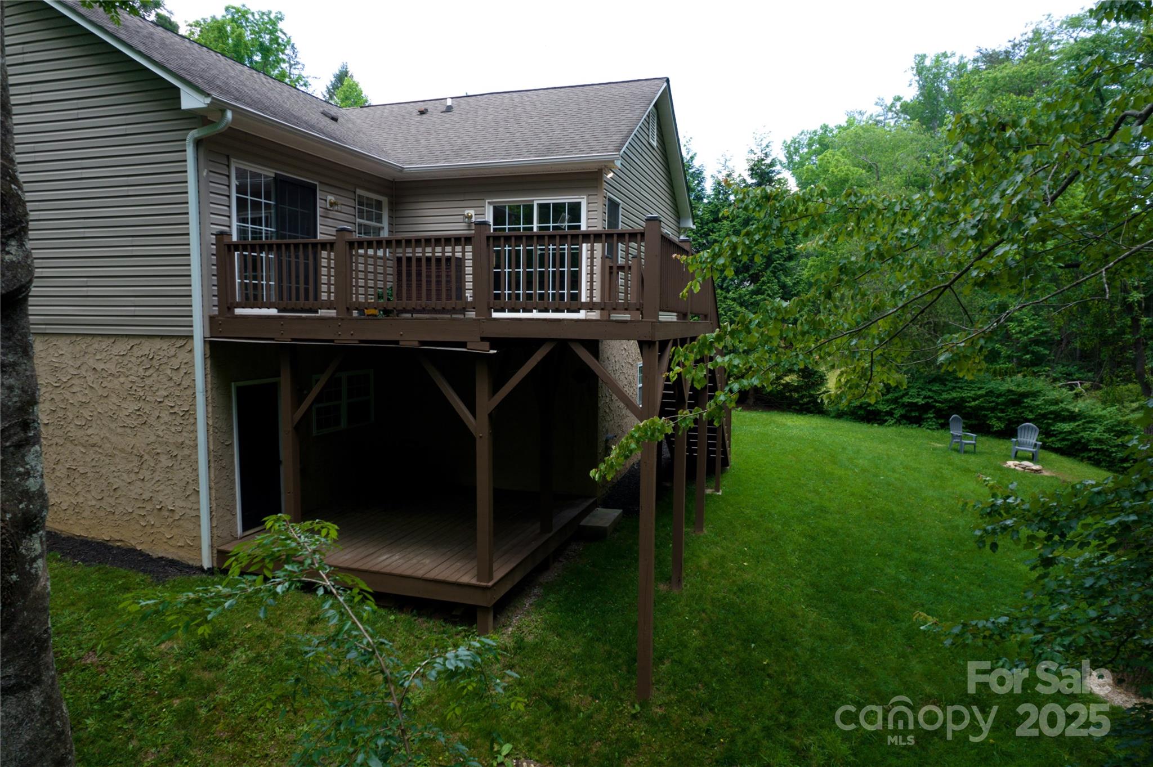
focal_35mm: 22
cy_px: 384
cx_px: 576
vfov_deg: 57.2
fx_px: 704
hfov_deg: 78.6
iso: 120
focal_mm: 8.38
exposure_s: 1/320
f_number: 2.8
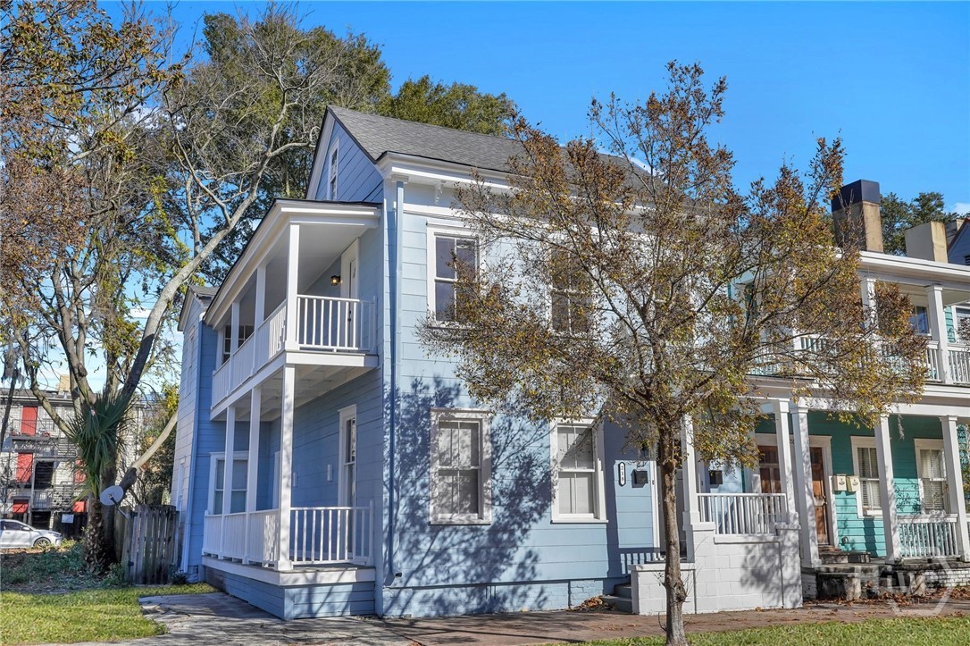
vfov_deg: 39.9
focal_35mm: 33
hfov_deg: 57.2
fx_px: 889
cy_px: 323
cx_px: 485
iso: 320
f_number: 9
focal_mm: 33
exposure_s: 1/1600
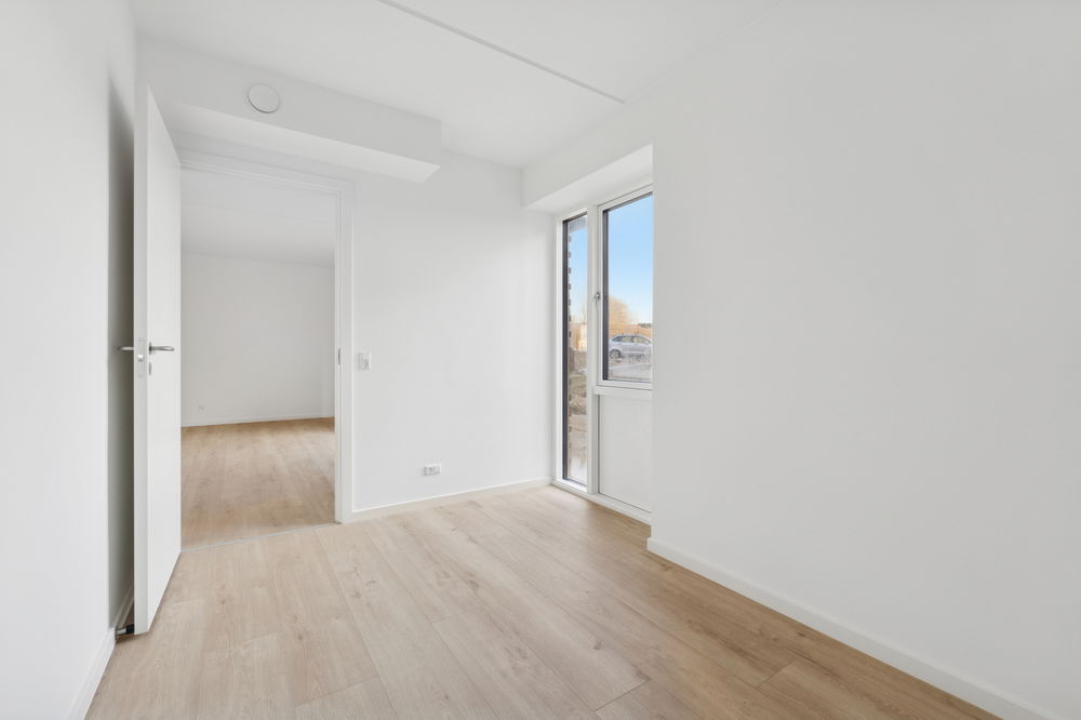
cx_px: 540
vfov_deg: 77.3
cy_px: 360
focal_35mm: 15
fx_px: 450
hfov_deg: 100.4
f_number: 8
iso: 200
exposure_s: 1/8
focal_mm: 10
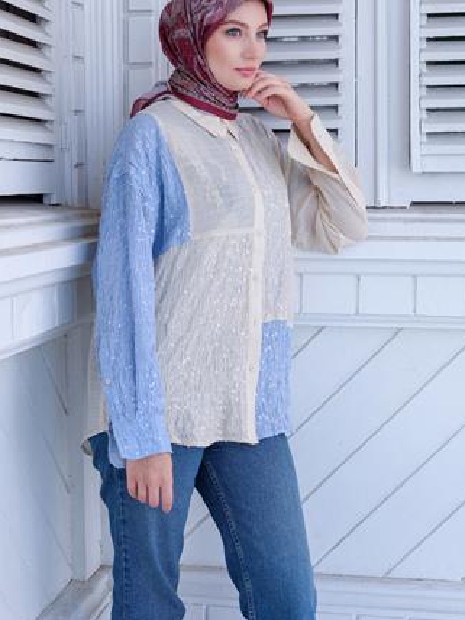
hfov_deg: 22.3
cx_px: 217
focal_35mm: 66
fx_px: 1182
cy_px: 270
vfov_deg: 29.4
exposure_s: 1/140
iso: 320
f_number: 6.4
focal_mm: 67.6
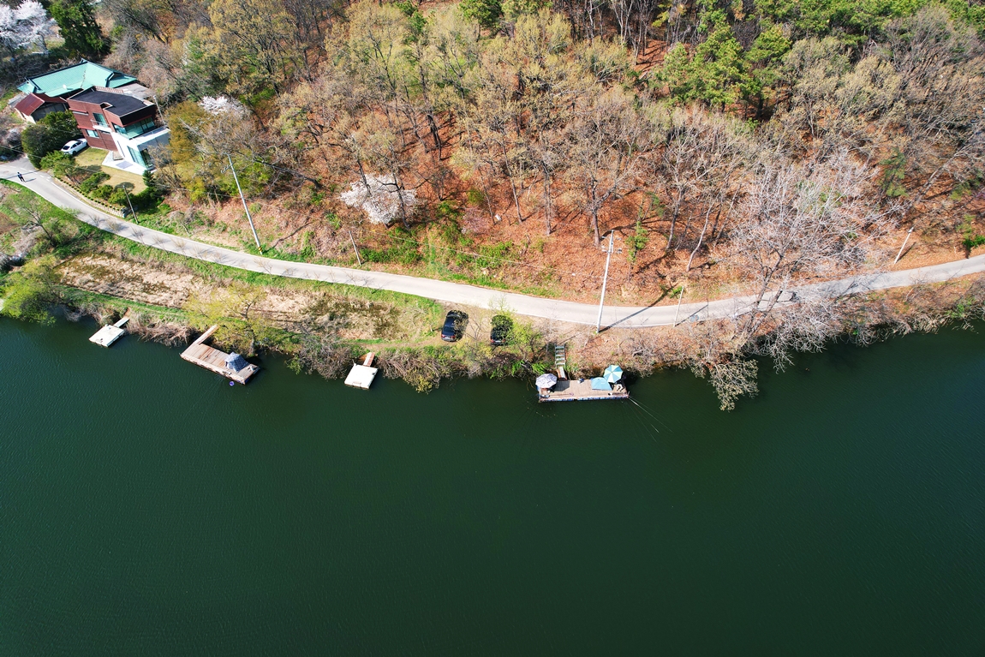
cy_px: 328
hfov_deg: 78.6
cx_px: 492
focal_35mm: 22
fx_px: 602
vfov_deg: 57.2
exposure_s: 1/800
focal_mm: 8.38
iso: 100
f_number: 2.8
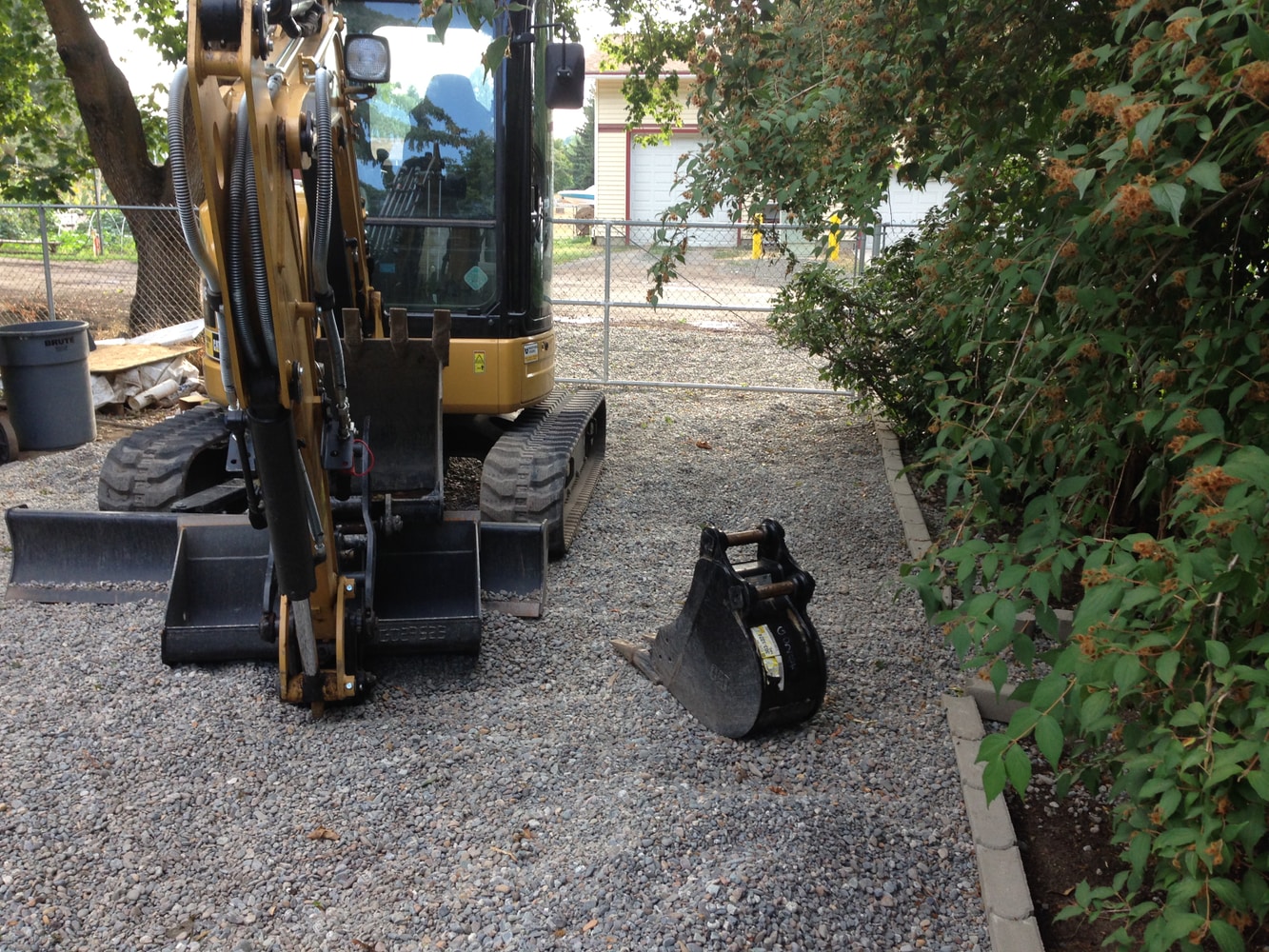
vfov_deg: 43.0
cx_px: 634
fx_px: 1210
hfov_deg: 55.3
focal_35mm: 33
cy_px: 476
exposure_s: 1/120
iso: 64
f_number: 2.4
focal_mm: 4.12
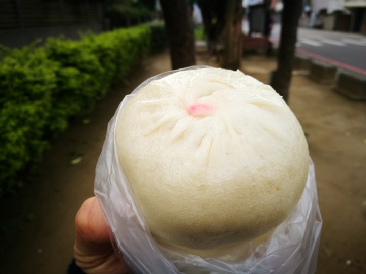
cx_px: 183
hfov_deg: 65.3
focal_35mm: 27
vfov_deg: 51.4
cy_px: 137
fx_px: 285
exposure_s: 1/294
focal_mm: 4.5
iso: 50
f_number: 2.2
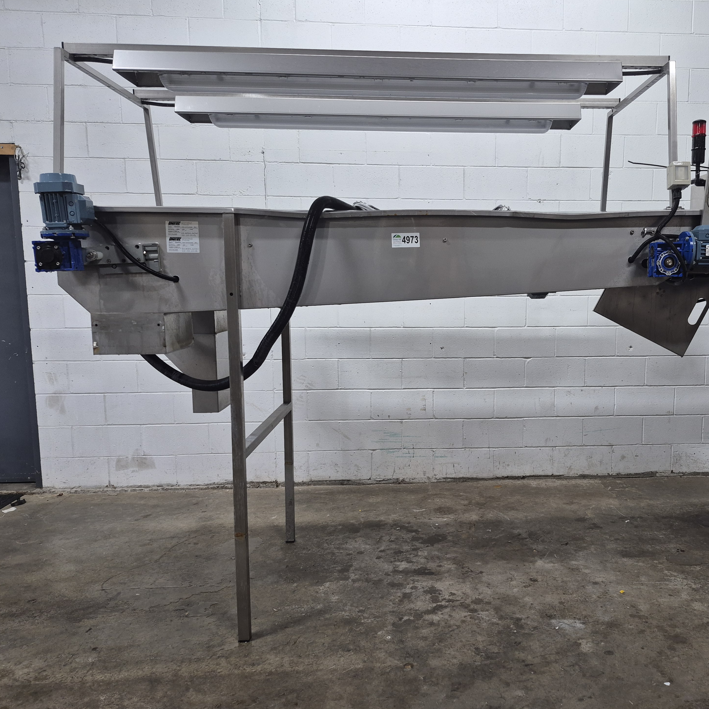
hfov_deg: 56.1
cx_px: 470
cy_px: 359
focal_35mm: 28
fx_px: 649
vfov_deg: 57.3
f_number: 1.8
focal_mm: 5.4
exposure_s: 1/120
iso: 200
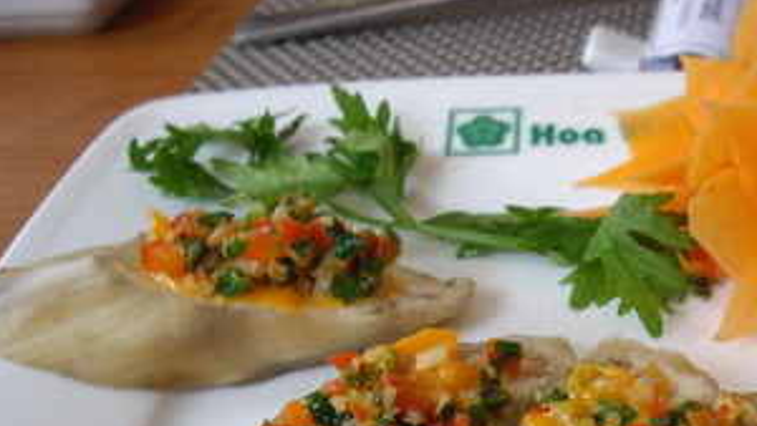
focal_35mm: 69
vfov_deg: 17.3
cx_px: 623
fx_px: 1386
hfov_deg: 29.7
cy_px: 367
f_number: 2.8
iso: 100
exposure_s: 1/50
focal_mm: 7.9
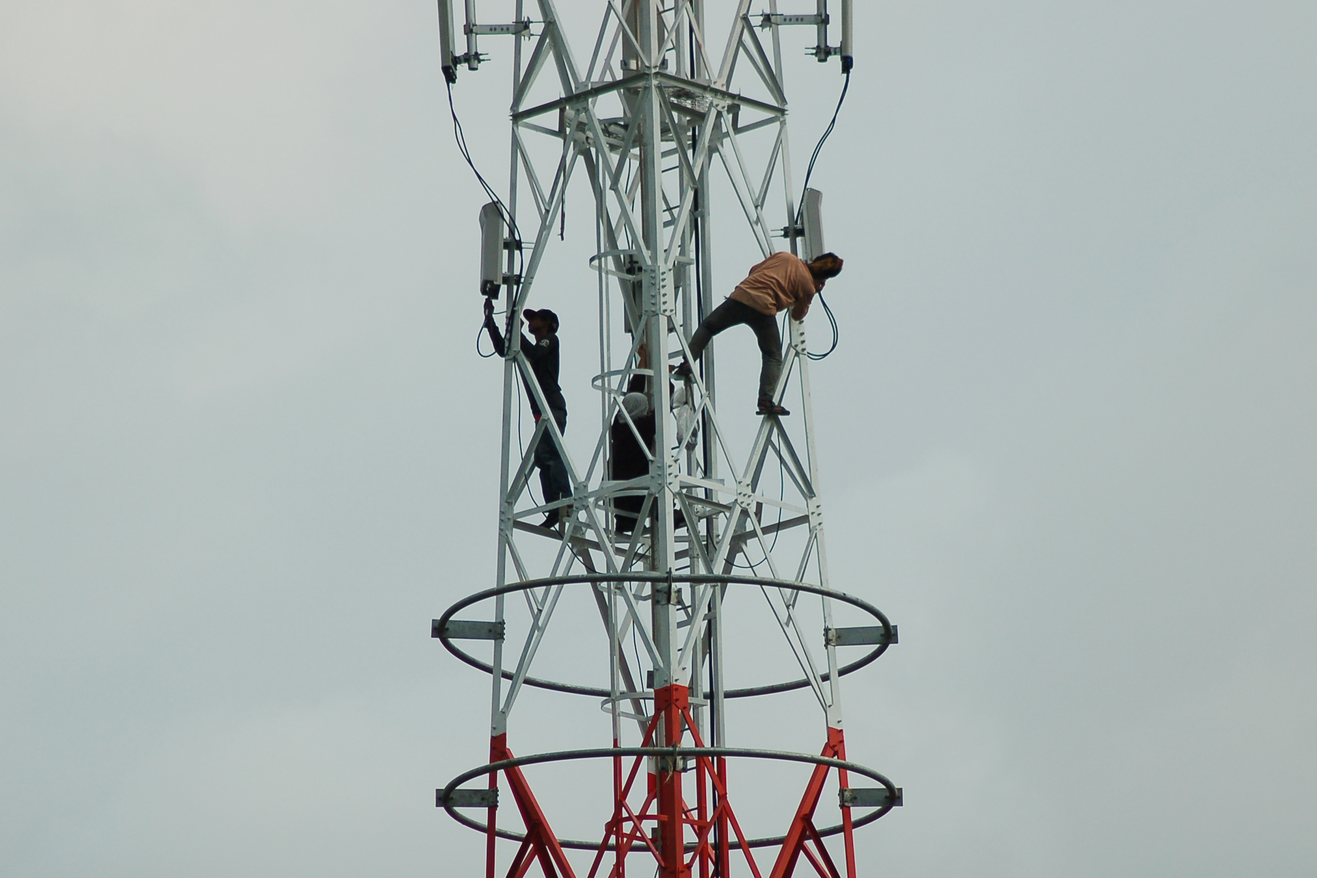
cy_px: 439
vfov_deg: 5.1
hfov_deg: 7.6
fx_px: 9877
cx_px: 658
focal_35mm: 270
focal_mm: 180
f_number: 5
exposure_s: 1/1250
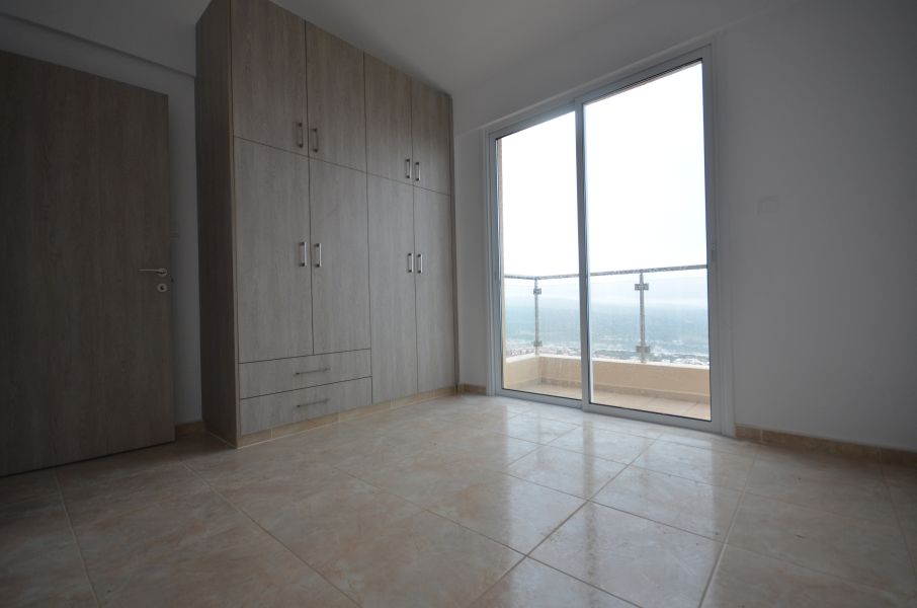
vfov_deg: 77.1
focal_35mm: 15
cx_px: 458
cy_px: 304
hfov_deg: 100.5
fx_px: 381
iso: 400
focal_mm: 10
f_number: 5
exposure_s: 1/100
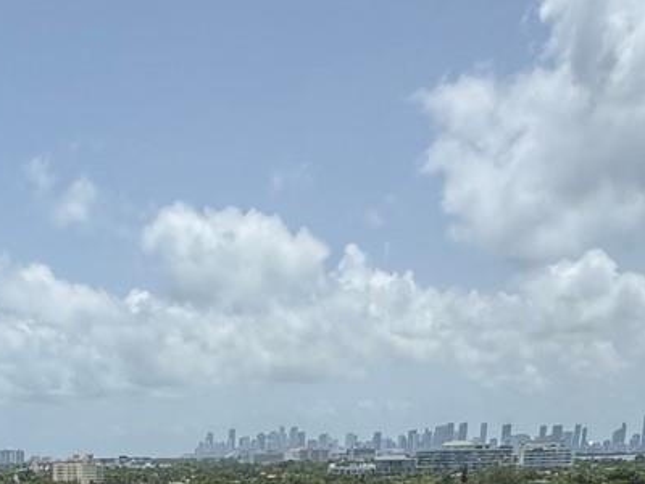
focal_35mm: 56
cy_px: 810
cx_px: 55
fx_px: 1043
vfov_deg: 20.5
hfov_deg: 32.5
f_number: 2.2
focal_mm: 2.22
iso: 40
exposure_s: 1/1880
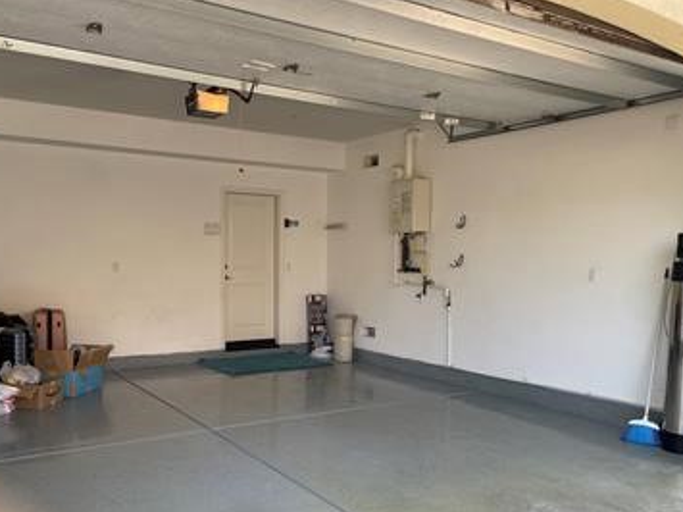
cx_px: 344
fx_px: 651
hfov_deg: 55.4
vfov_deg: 42.8
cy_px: 290
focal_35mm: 33
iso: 32
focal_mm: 4.2
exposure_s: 1/209
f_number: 1.6
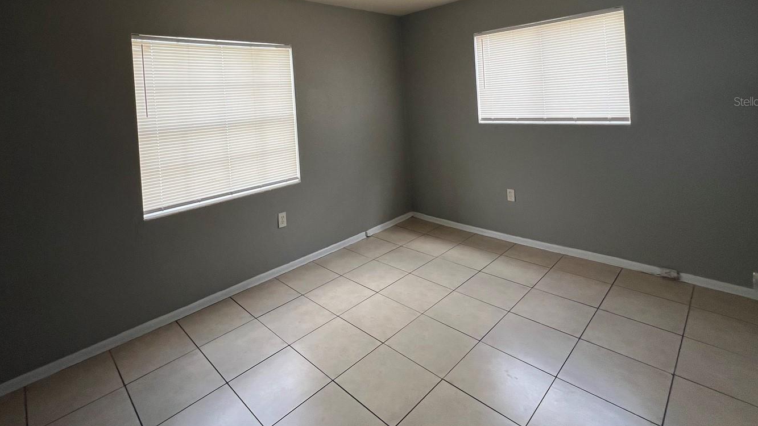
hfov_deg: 95.5
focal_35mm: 17
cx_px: 333
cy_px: 101
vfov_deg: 60.1
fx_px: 342
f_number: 1.8
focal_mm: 1.57
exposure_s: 1/120
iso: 40
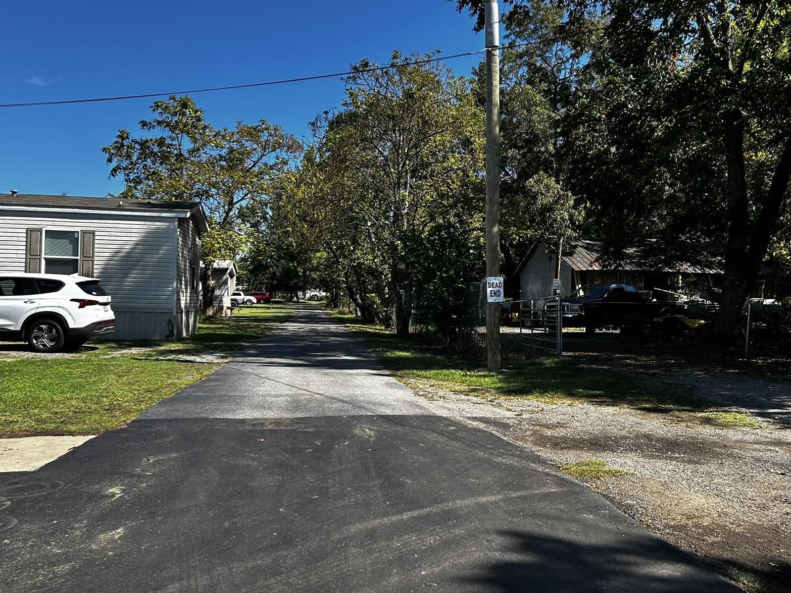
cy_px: 297
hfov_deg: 53.8
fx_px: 777
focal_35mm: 34
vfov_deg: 41.8
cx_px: 451
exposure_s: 1/1934
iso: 50
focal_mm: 5.7
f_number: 1.5
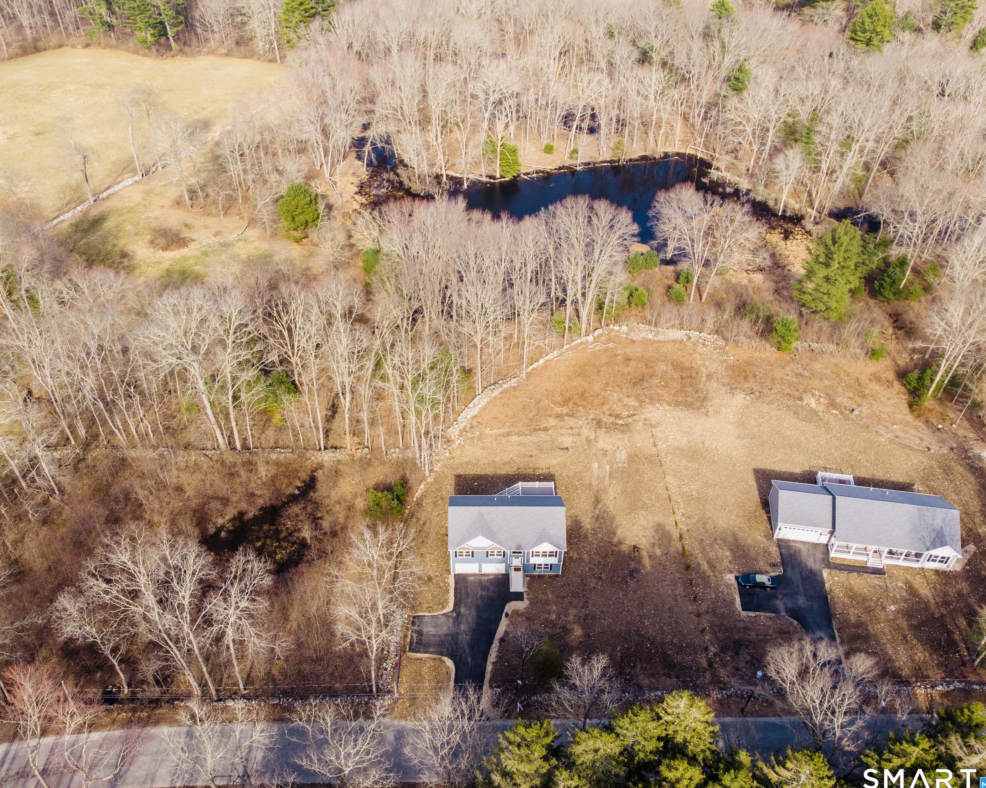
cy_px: 388
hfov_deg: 66.0
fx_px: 759
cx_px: 479
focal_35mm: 26
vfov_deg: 54.9
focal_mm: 4.5
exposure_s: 1/400
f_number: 2.8
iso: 100
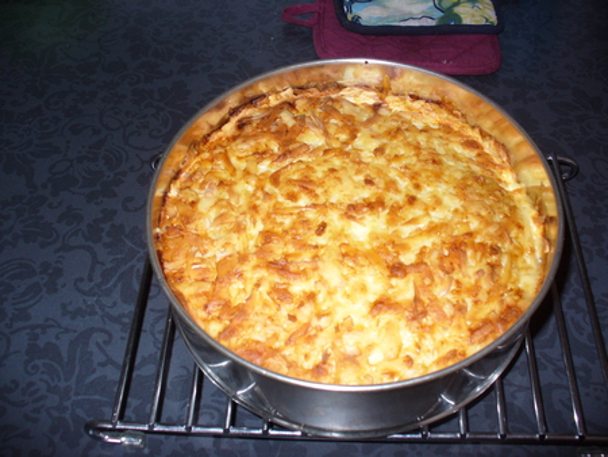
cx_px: 304
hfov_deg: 50.1
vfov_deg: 38.7
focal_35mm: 37
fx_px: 650
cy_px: 228
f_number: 2.8
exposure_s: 1/60
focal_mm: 6.1
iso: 100
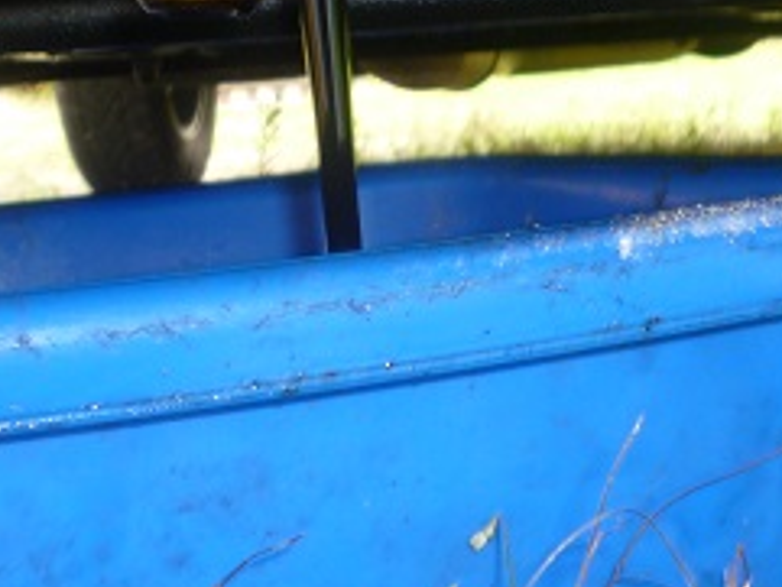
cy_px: 221
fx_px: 1740
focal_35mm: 77
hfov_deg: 25.3
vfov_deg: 19.1
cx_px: 464
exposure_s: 1/30
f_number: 3.3
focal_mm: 5.2
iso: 100
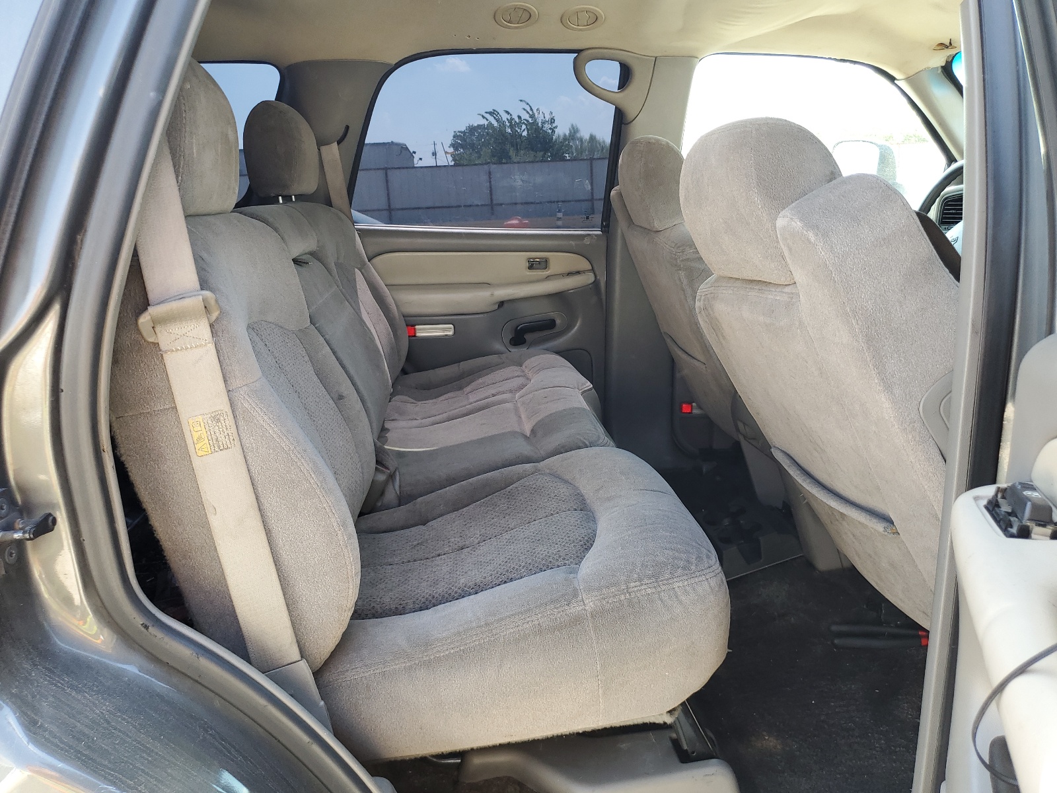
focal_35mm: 26
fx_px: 794
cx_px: 528
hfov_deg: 67.3
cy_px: 396
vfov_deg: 53.1
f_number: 1.5
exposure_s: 1/141
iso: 50
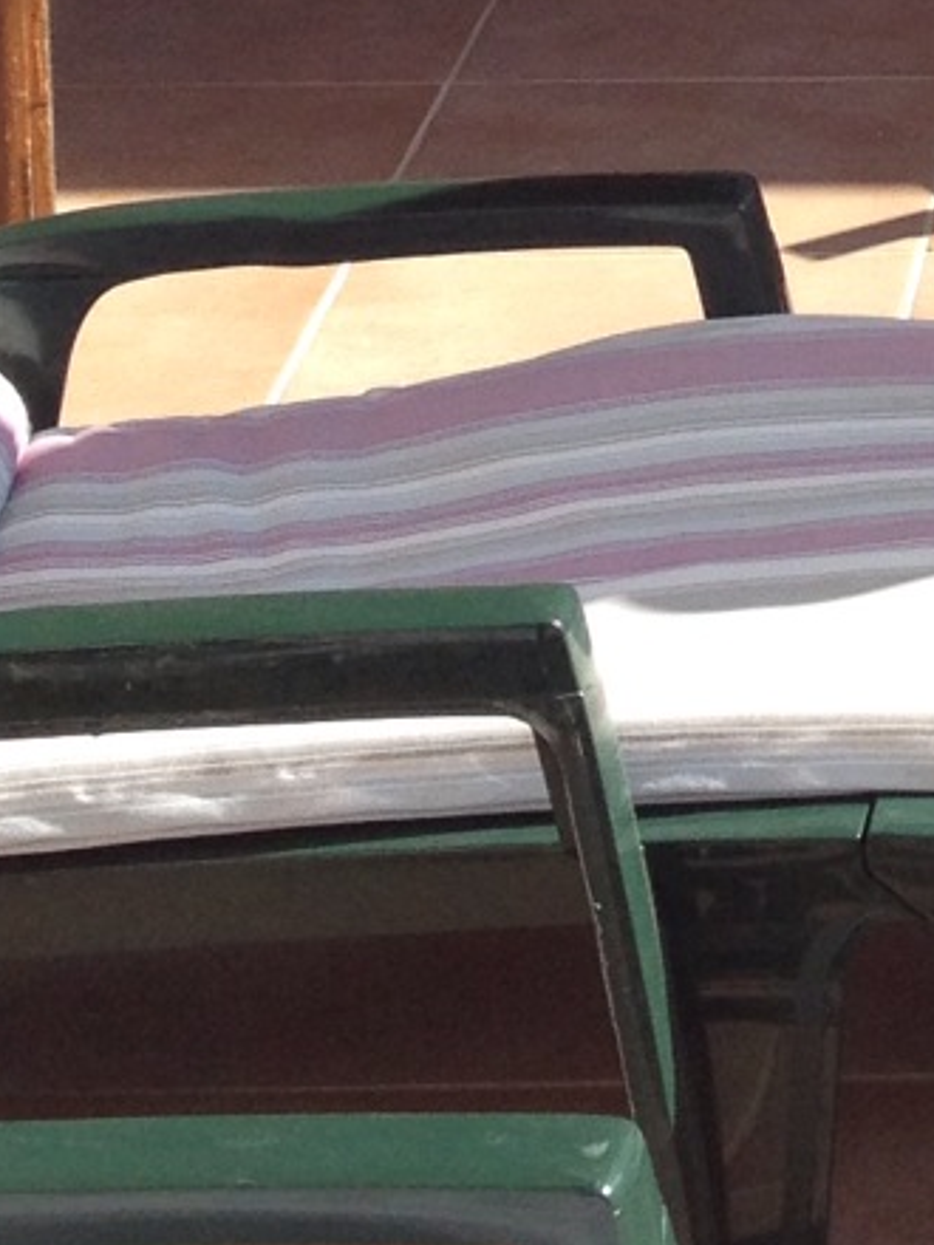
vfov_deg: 11.7
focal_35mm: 163
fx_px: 5864
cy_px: -441
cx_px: 1548
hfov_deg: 8.8
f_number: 2.4
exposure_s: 1/1082
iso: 80
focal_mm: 4.28
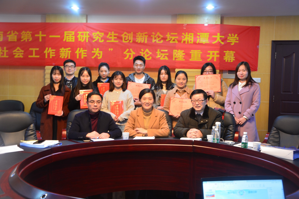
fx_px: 349
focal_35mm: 42
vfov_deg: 31.9
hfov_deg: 46.4
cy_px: 100
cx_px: 150
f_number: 5.6
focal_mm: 28
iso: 800
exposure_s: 1/8
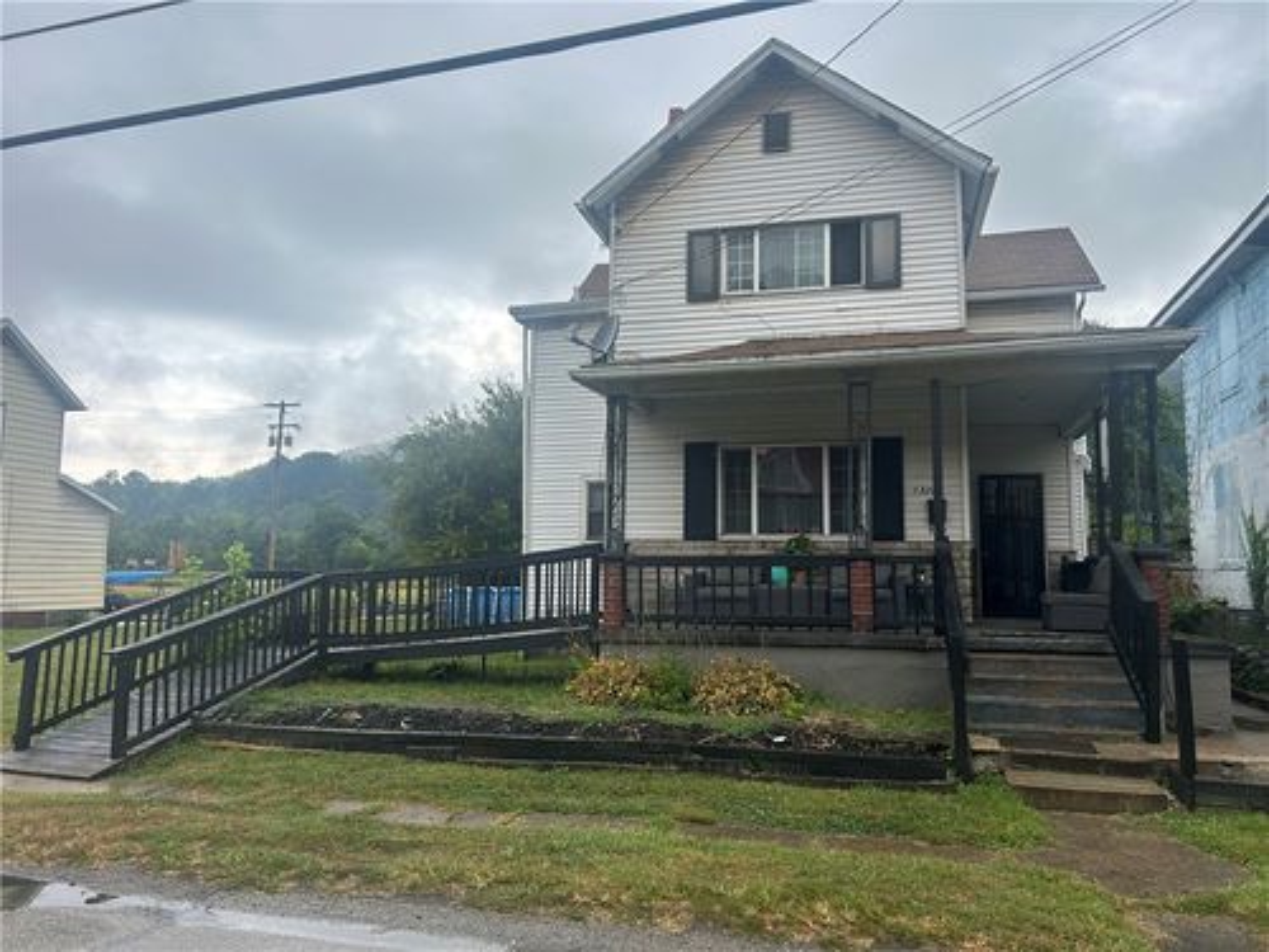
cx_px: 634
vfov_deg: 53.1
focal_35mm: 26
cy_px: 476
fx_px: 953
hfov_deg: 67.3
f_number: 1.5
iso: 50
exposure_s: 1/808
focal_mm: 5.7
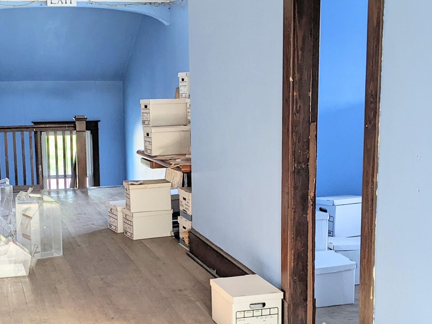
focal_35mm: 58
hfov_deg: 33.2
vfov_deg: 25.2
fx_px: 724
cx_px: 200
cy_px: 203
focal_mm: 4.44
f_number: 1.8
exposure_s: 1/59.9
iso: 50
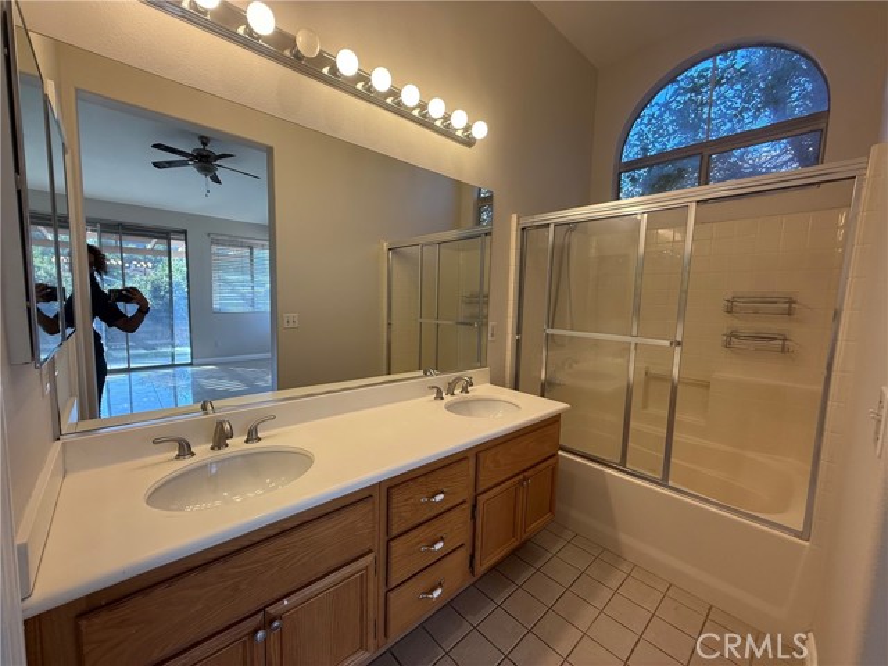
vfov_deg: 85.7
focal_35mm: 14
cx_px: 444
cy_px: 333
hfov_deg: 102.1
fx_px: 359
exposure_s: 1/120
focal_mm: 2.22
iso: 100
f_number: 2.2
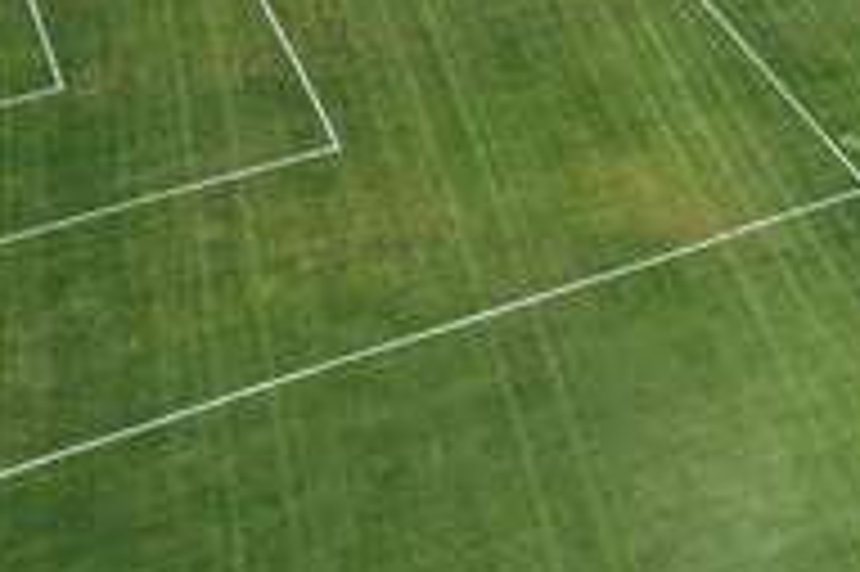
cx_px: 567
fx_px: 1575
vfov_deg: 19.9
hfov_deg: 30.3
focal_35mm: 66
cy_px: -23
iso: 100
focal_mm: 10.26
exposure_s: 1/500
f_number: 6.3
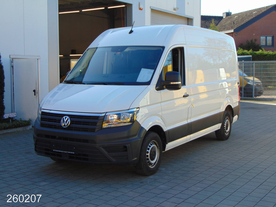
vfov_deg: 29.1
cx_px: 138
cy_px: 104
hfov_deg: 38.2
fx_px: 399
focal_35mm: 50
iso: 80
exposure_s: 1/200
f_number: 3.5
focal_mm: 9
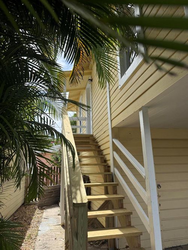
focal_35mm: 24
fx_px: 174
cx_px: 94
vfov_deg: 71.6
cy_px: 125
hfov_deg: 56.8
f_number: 1.78
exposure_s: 1/4167
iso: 100
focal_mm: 6.76
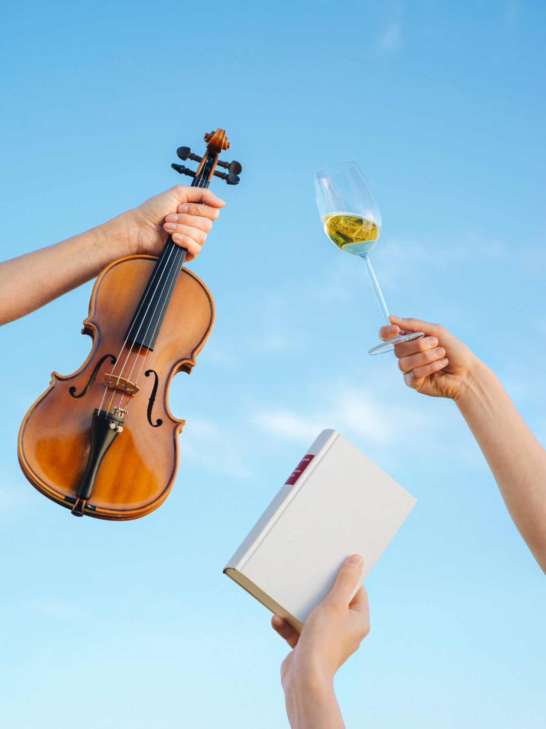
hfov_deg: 23.3
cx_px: 273
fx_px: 1325
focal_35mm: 63
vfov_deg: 30.7
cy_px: 364
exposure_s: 1/250
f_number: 6.8
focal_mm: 80
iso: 200
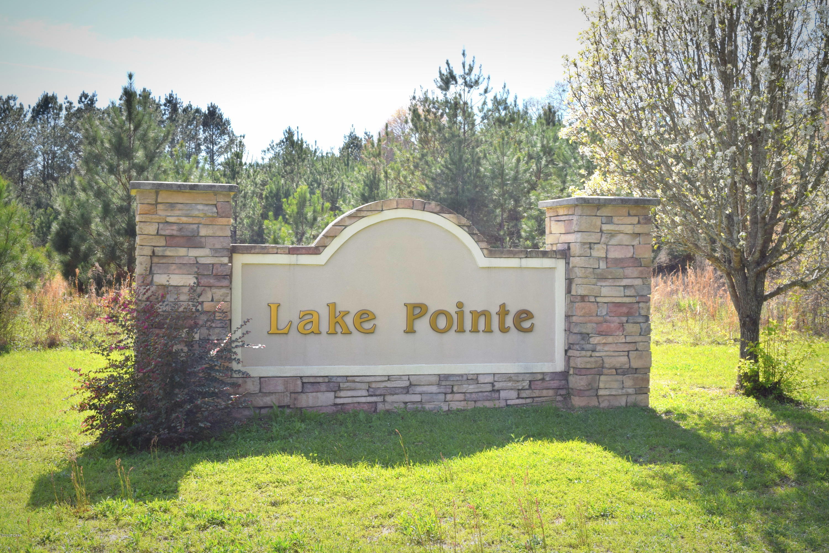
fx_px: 967
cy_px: 276
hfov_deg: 46.4
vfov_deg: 31.9
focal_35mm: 42
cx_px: 414
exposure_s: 1/200
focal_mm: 28
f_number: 10
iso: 100
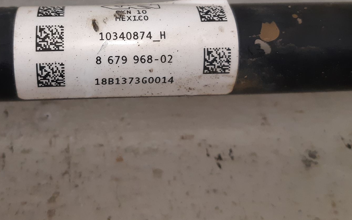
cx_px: 118
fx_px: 403
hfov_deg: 46.5
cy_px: 47
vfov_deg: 29.9
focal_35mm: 42
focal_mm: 3.93
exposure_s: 1/50
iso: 200
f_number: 1.7
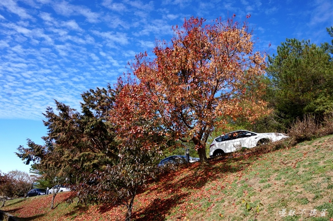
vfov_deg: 50.3
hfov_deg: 70.5
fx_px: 236
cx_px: 166
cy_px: 110
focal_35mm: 26
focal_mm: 17
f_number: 11
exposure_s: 1/80
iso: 100
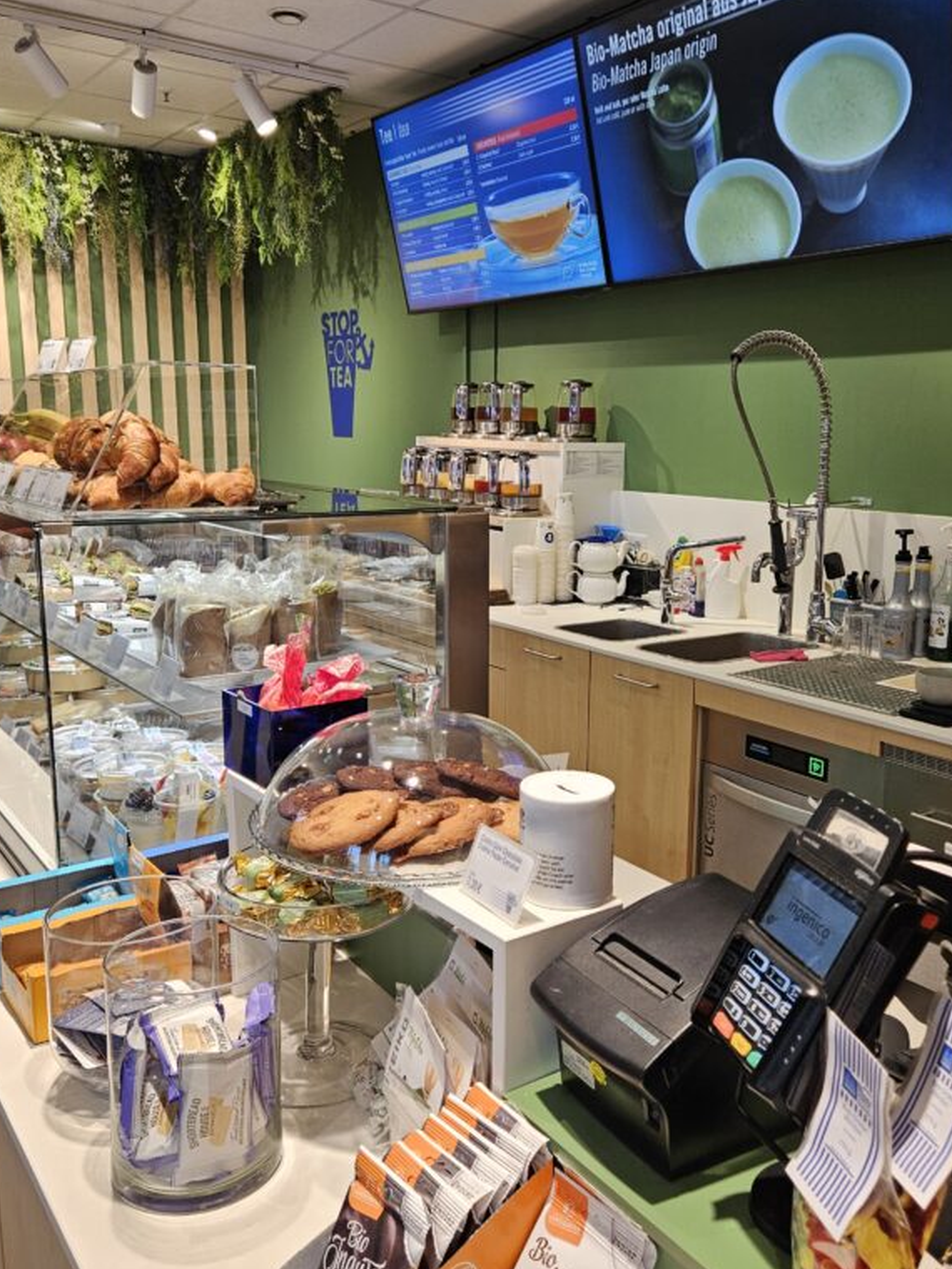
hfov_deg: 45.3
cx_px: 536
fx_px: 1137
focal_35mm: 31
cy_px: 634
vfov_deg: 58.4
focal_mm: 5.4
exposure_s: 1/100
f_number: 1.8
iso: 50
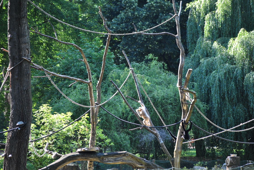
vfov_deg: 10.2
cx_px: 127
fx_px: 954
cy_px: 85
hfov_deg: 15.2
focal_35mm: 135
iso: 200
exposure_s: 1/125
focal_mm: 90
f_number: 4.5
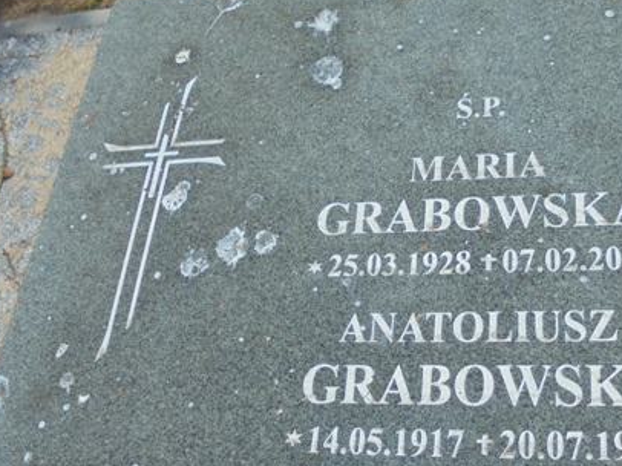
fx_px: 736
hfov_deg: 45.0
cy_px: 225
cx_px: 421
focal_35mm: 41
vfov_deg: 35.1
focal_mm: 4.6
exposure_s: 1/125
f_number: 11.5
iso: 100
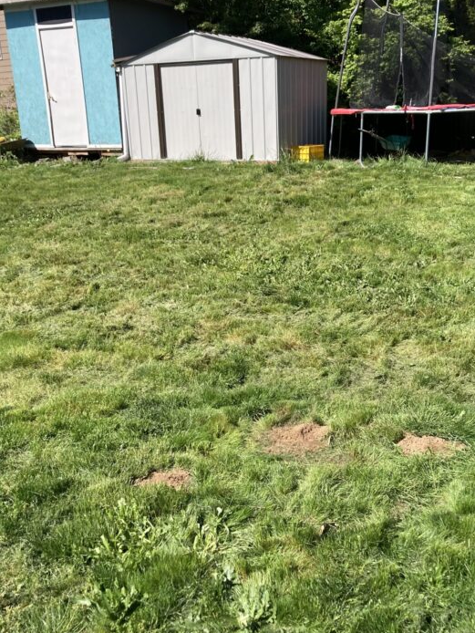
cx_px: 269
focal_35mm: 37
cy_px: 354
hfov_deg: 38.6
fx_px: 677
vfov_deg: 50.0
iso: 20
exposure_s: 1/1000
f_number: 1.8
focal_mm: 3.99
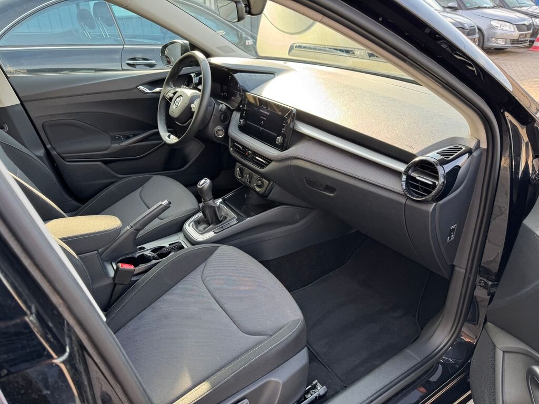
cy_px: 202
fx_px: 374
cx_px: 270
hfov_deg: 71.6
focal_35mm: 24
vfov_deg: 56.8
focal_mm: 6.76
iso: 64
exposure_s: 1/121
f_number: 1.78
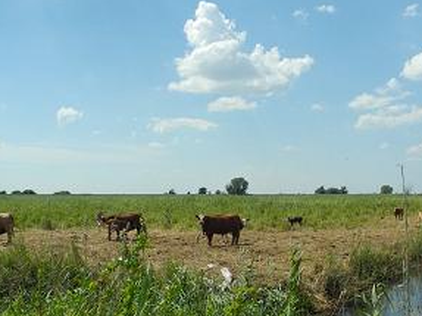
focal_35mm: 50
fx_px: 609
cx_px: 254
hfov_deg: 38.0
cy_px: 184
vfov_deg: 29.0
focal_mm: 6
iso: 100
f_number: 5
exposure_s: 1/800
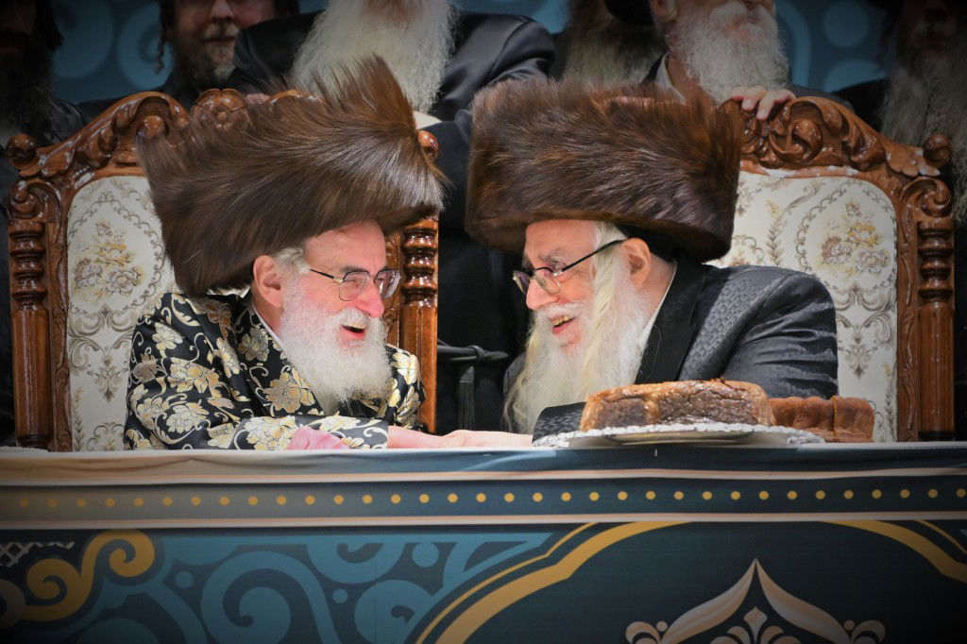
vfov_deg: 4.6
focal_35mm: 300
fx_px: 8055
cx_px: 484
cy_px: 322
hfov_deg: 6.9
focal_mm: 200
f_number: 2.8
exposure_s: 1/200
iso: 500
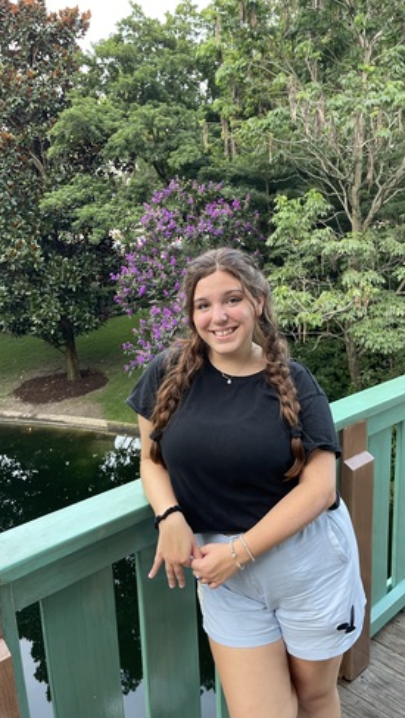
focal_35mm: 29
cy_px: 363
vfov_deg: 66.0
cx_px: 225
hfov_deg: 40.2
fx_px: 553
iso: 100
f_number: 1.6
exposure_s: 1/121
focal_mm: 5.1
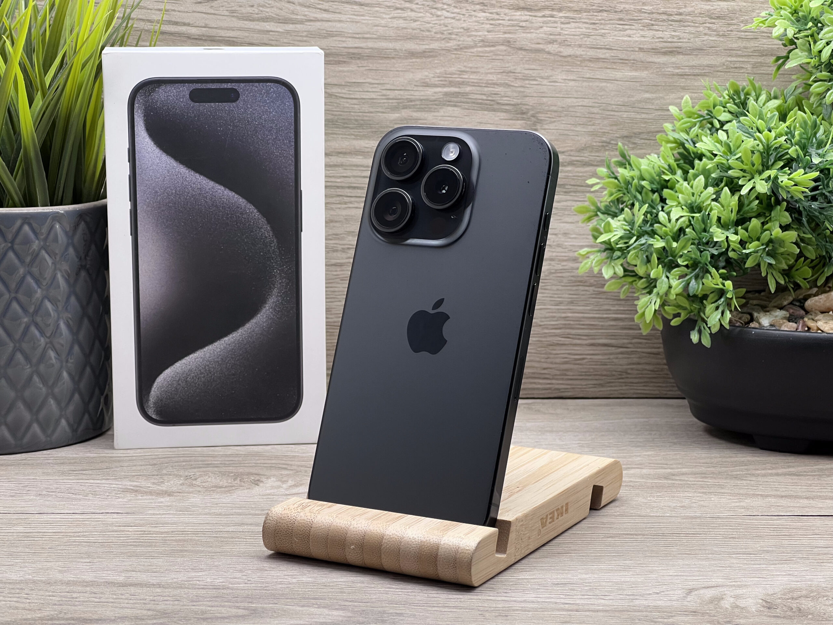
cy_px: 312
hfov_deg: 25.3
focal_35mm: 77
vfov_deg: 19.1
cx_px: 416
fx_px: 1853
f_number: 2.8
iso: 100
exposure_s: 1/100
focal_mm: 9
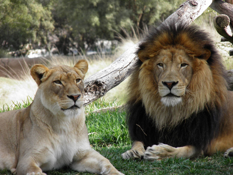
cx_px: 116
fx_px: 3130
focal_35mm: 465
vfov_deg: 3.2
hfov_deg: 4.3
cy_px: 88
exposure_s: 1/125
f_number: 4.6
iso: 64
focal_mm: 83.4
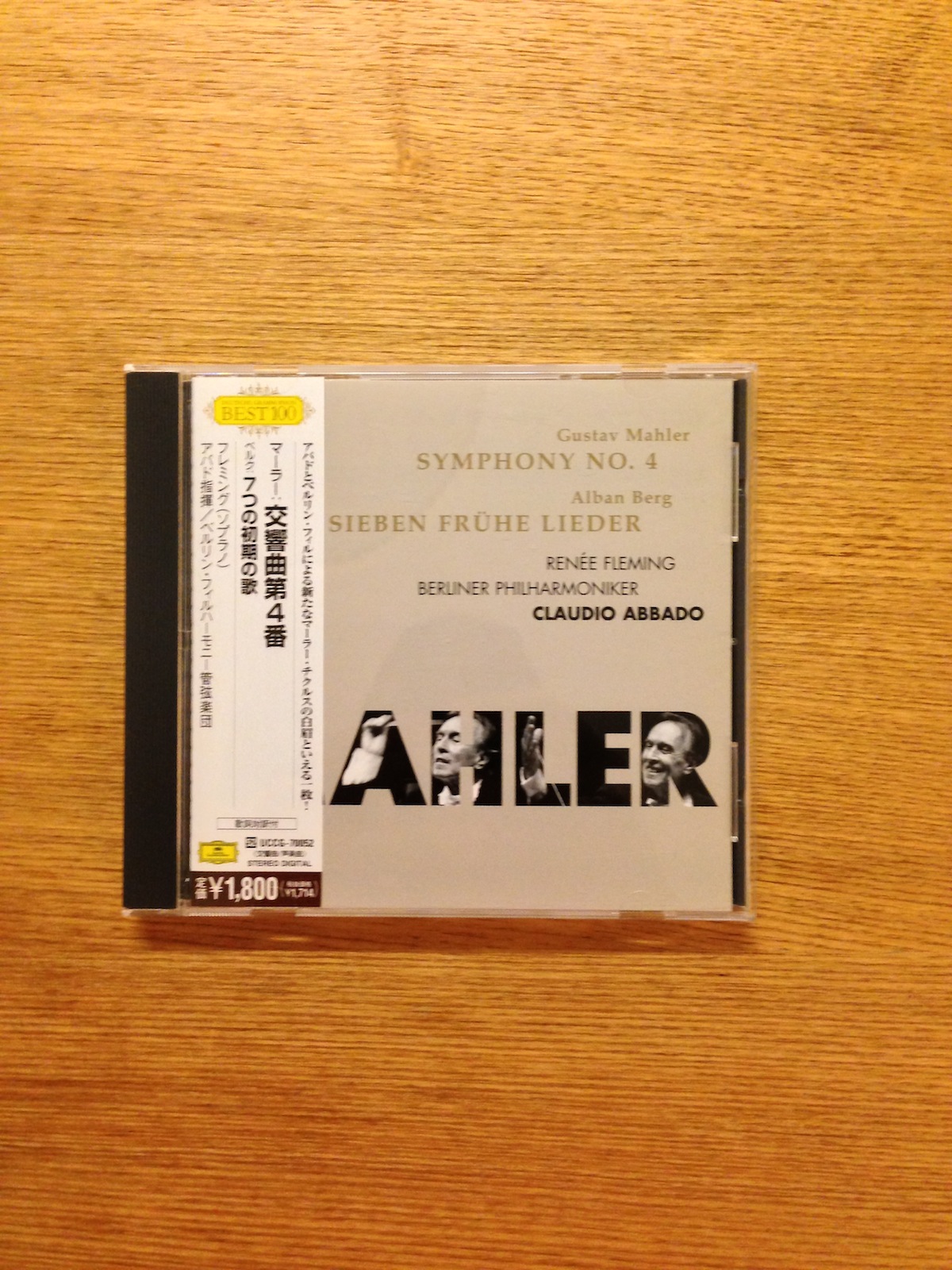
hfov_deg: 42.9
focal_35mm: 33
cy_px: 635
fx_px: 1210
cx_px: 476
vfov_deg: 55.4
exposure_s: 1/20
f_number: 2.4
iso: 250
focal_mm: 4.13
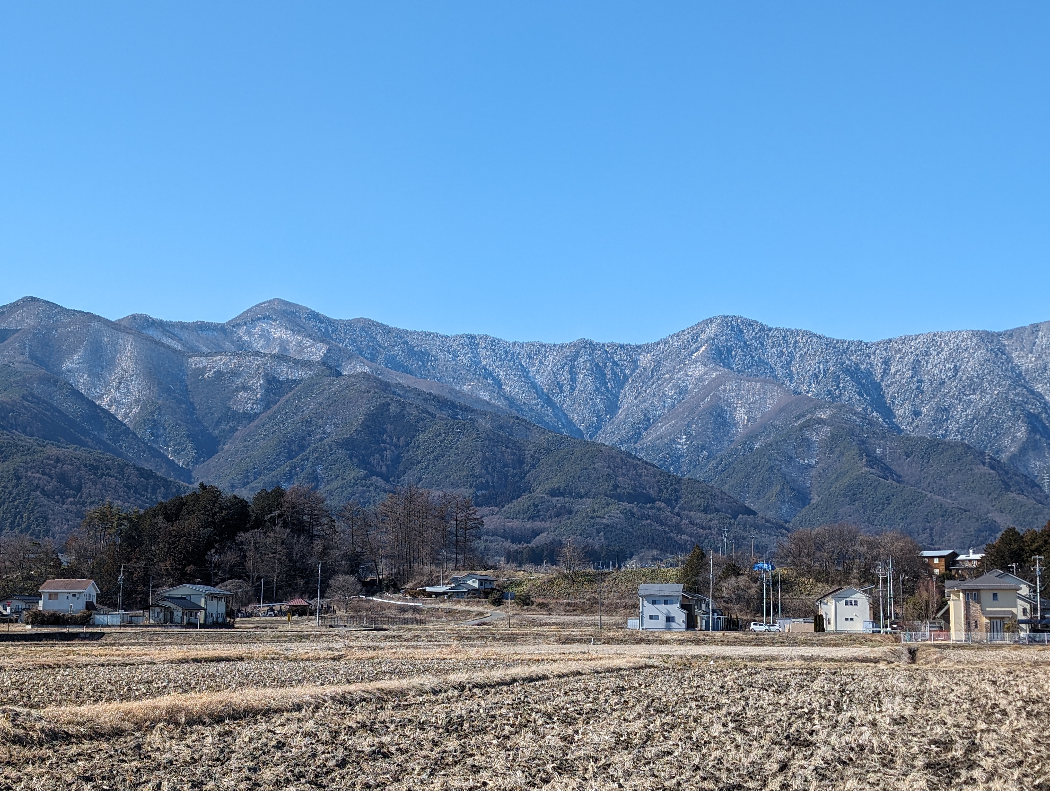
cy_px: 396
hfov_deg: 38.9
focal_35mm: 49
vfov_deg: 29.7
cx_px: 525
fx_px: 1488
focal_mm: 6.9
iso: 20
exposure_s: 1/772
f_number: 1.68
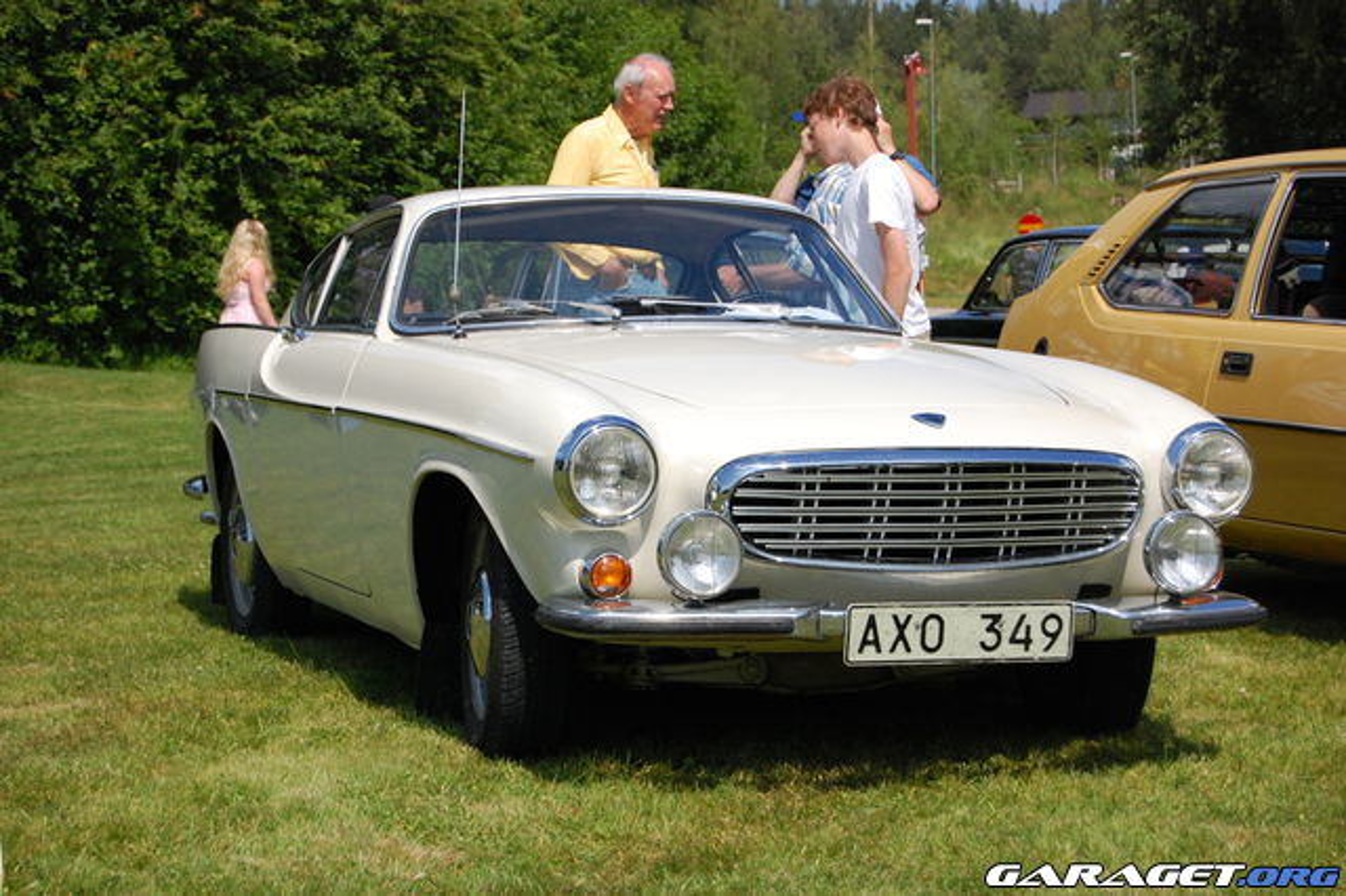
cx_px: 673
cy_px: 448
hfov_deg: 24.6
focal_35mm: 82
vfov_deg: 16.5
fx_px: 3083
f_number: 5.6
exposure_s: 1/4000
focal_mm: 55
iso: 800
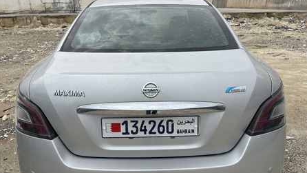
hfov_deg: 66.1
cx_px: 155
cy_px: 103
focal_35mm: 29
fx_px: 236
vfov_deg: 40.0
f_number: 1.6
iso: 50
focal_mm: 5.1
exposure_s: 1/5848
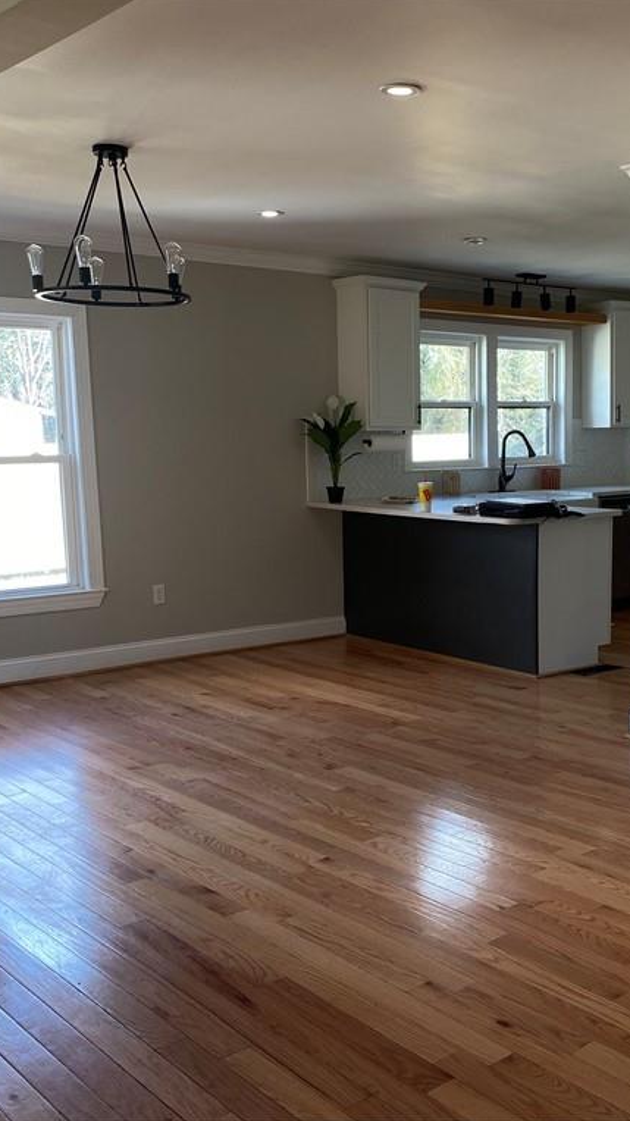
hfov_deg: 30.8
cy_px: 560
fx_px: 1129
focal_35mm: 38
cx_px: 452
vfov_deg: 52.8
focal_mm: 4.25
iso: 100
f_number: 1.8
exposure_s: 1/120
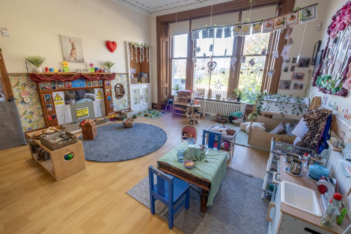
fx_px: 146
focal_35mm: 15
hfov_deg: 100.4
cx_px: 176
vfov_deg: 77.3
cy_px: 117
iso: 125
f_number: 10
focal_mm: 10
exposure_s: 1/10
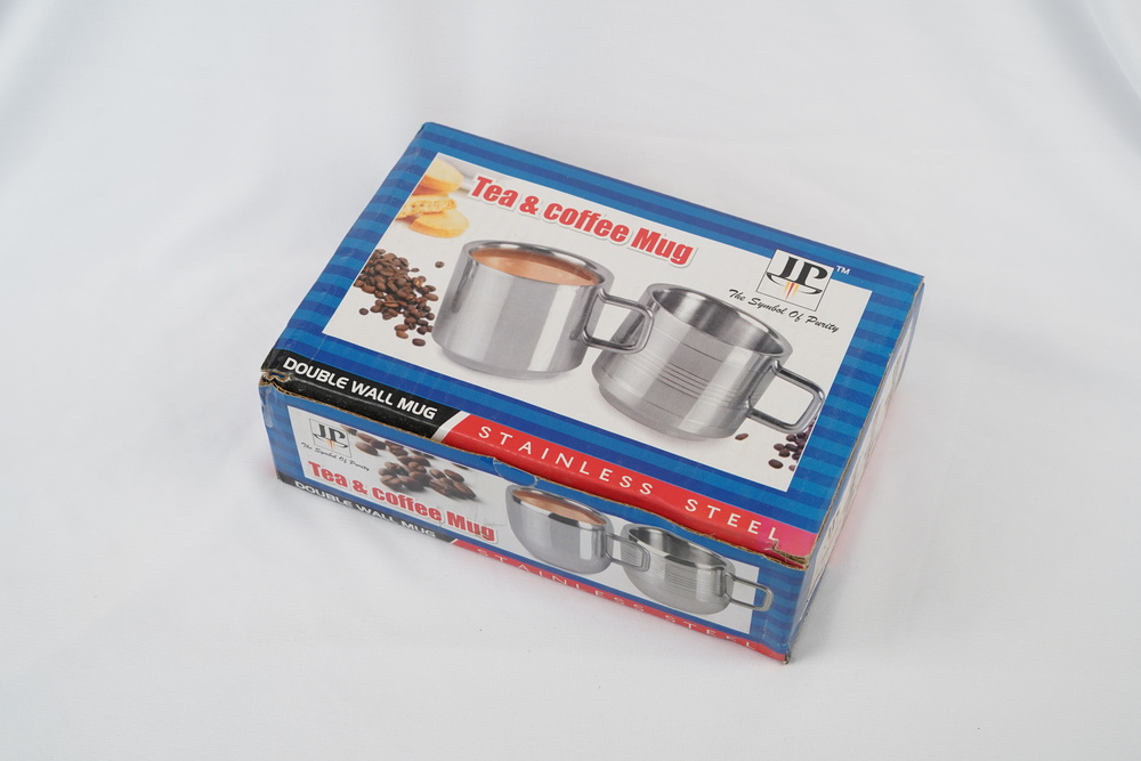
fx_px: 1585
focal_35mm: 50
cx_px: 570
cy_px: 380
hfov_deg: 39.6
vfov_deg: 27.0
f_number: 8
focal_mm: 50
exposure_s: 1/100
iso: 500
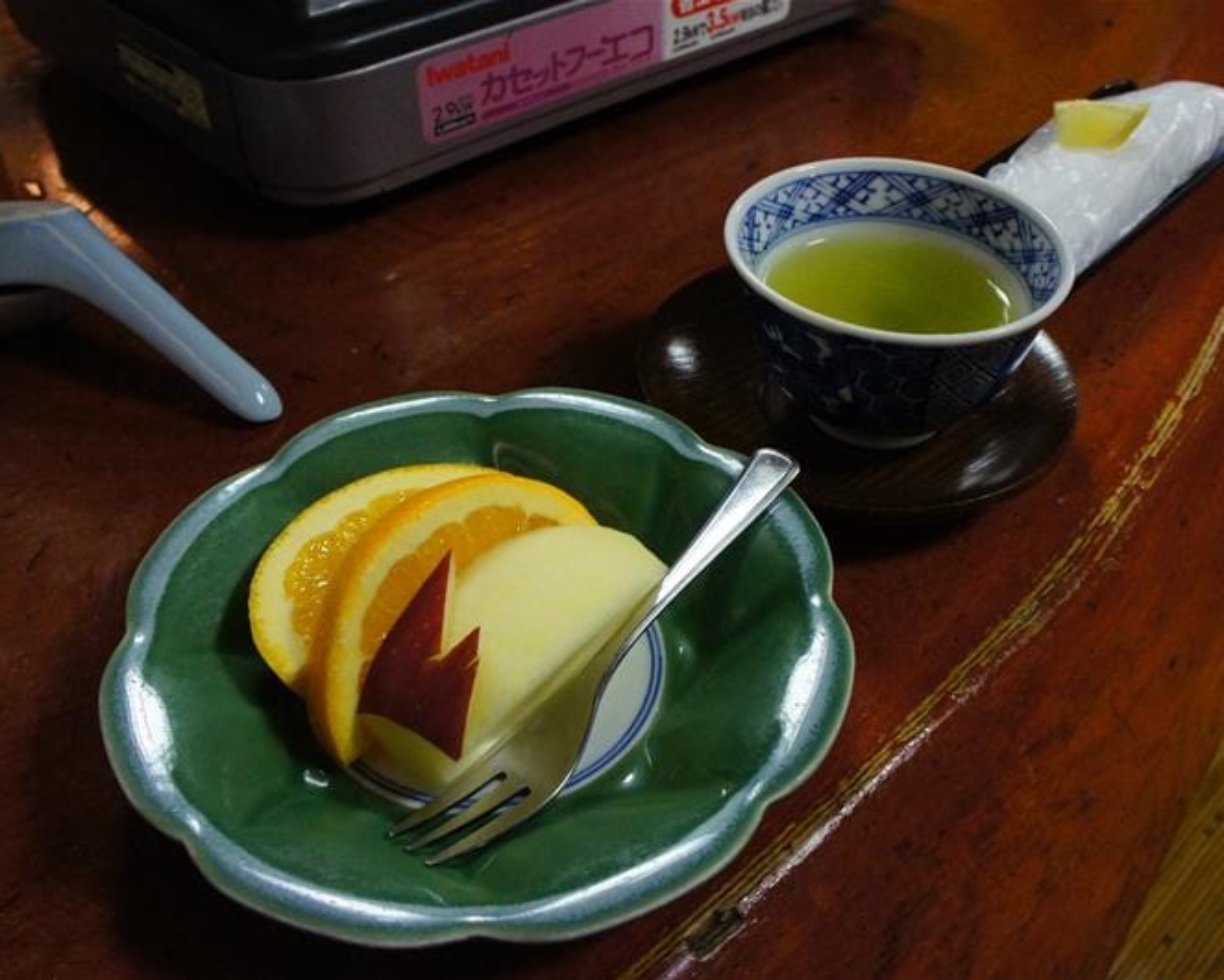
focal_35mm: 34
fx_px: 1232
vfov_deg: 43.4
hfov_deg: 52.7
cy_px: 490
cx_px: 692
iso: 3200
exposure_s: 1/20
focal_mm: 20
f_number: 8
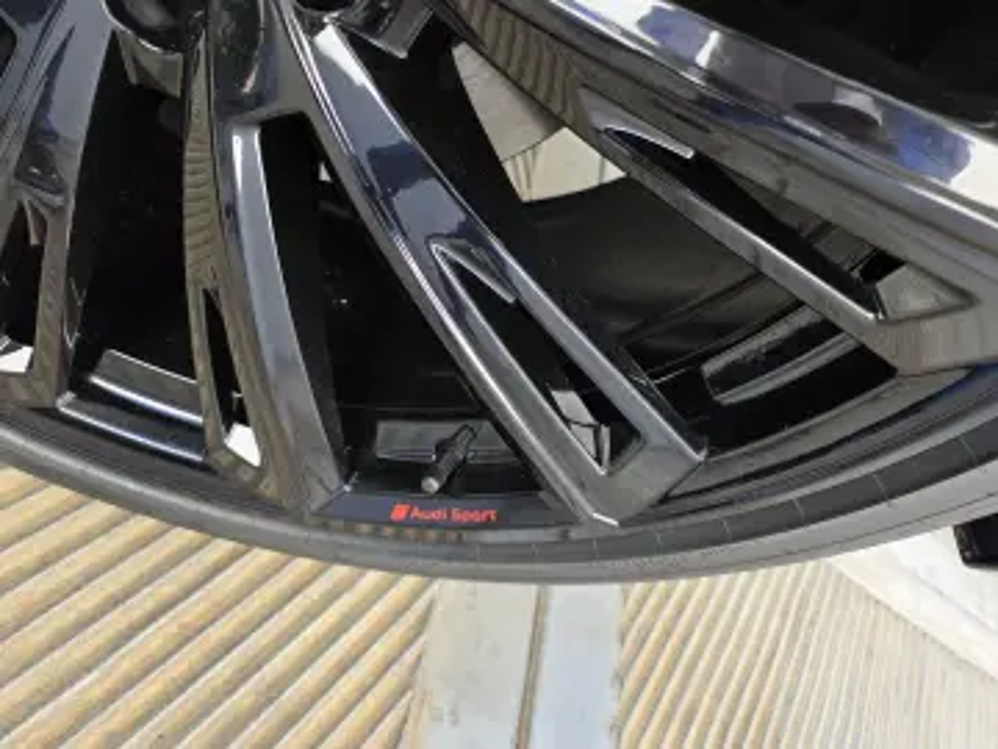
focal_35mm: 23
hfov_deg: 73.9
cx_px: 499
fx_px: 663
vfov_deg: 58.9
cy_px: 374
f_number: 1.7
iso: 64
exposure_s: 1/180
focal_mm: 6.25
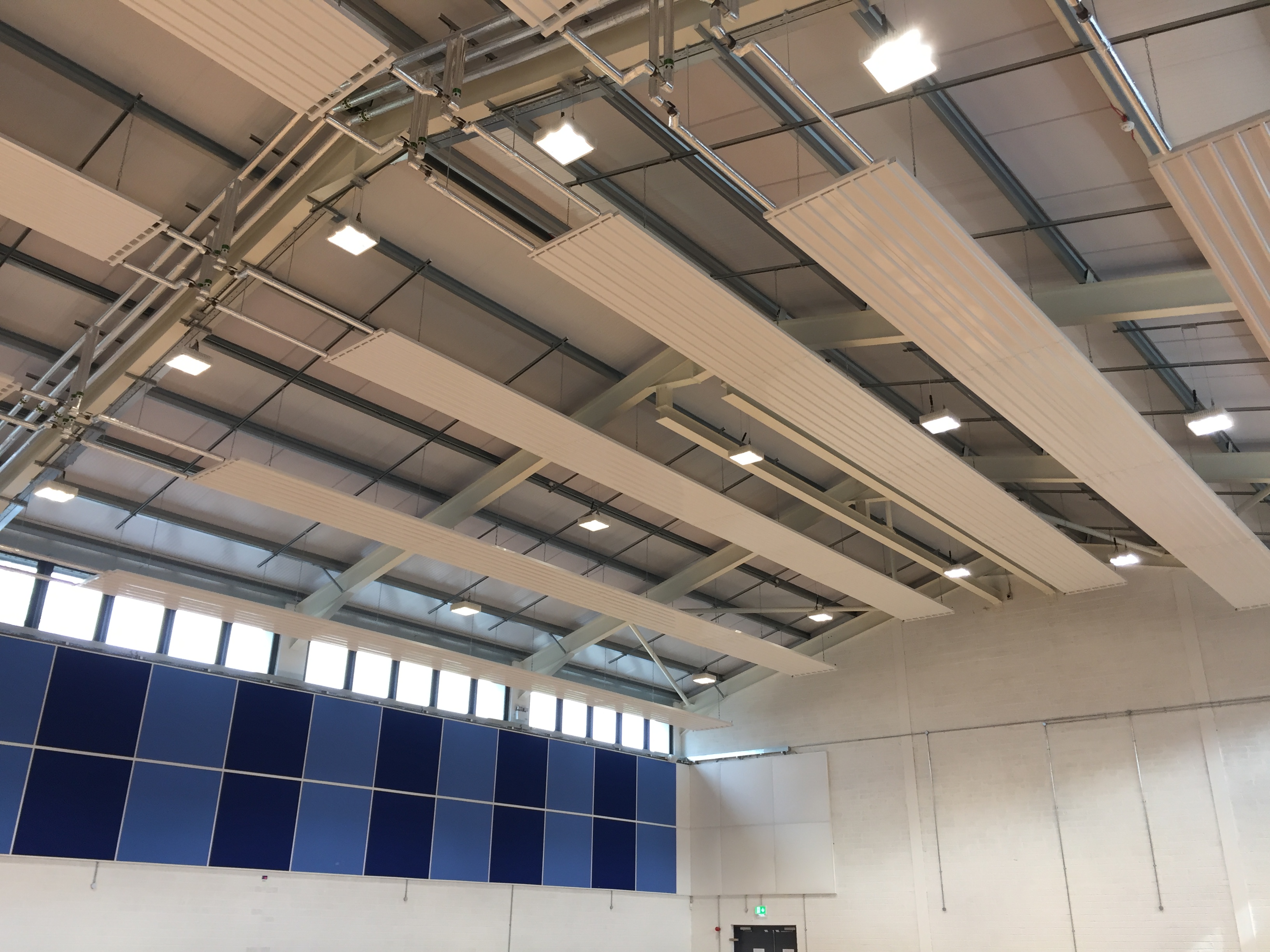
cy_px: 476
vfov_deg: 48.2
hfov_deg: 61.7
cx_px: 635
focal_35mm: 29
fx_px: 1064
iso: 32
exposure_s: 1/33
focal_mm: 4.15
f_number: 2.2
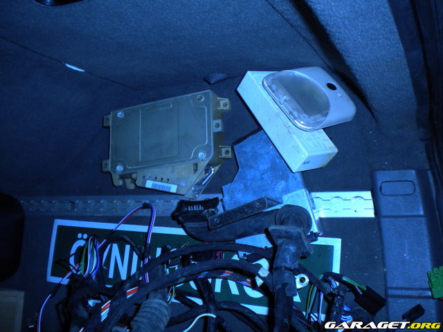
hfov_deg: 52.6
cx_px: 222
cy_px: 166
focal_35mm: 35
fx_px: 448
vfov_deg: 40.7
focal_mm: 6.3
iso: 80
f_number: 3.1
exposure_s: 1/30
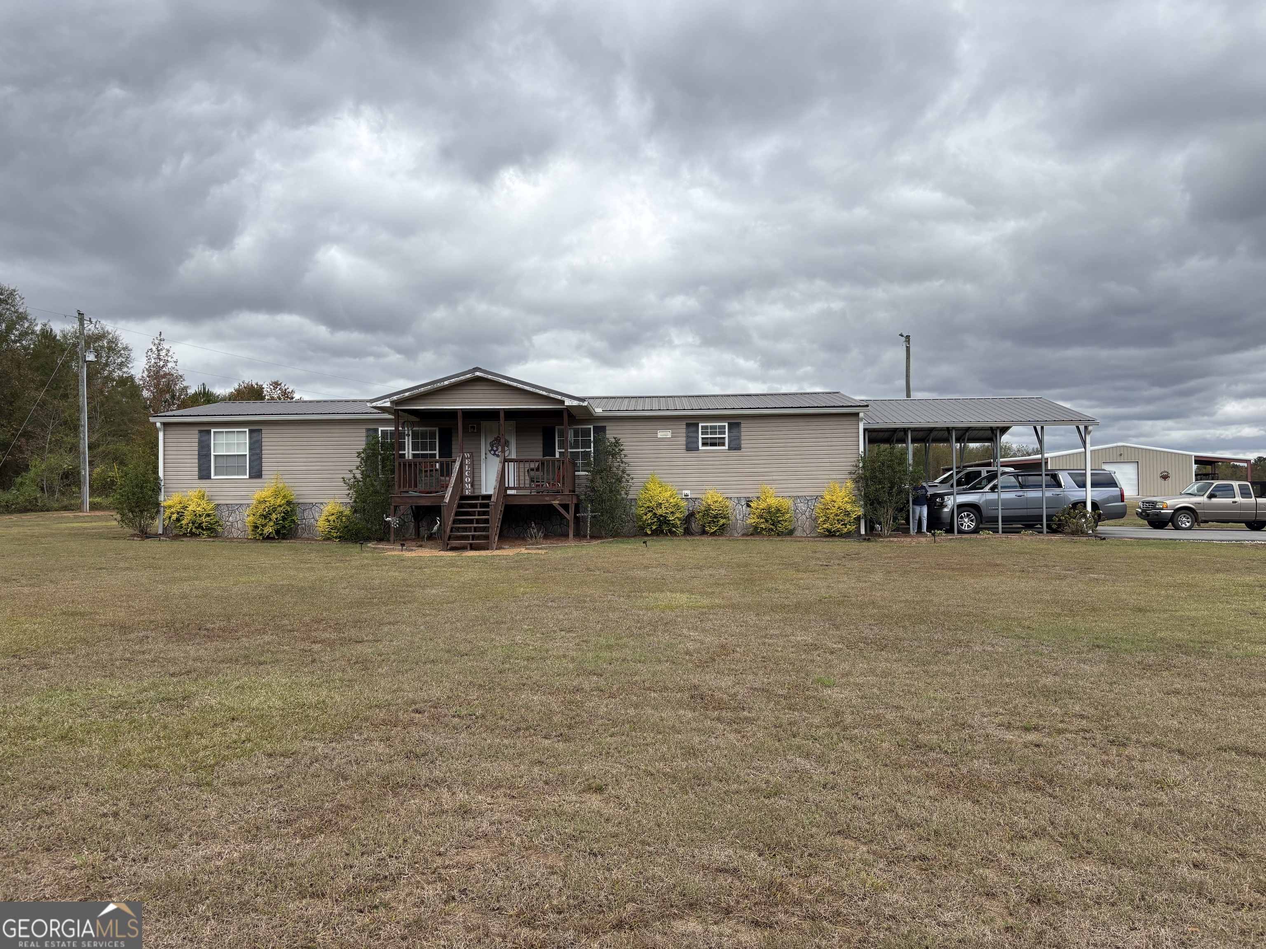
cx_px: 633
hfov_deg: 67.3
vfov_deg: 53.1
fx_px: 951
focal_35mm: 26
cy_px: 474
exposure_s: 1/2283
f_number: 1.6
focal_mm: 5.96
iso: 50
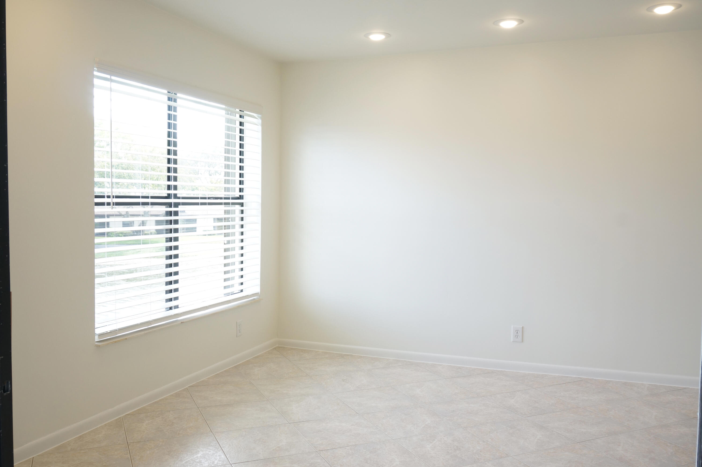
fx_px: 643
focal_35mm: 33
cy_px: 234
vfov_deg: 39.9
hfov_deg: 57.3
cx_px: 351
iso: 400
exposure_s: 1/30
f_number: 8
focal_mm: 22
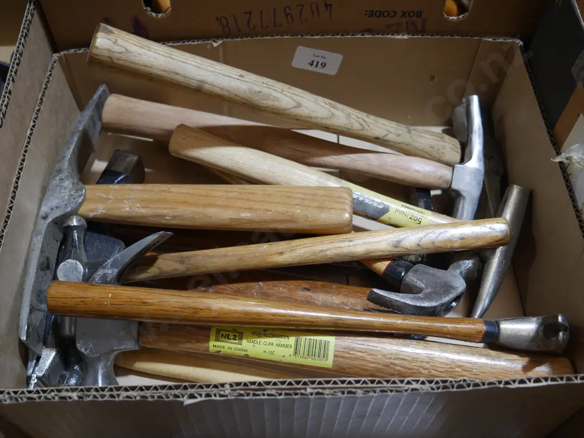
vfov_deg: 37.8
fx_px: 641
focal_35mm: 38
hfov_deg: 49.0
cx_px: 292
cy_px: 219
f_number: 4.1
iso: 250
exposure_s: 1/60
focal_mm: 19
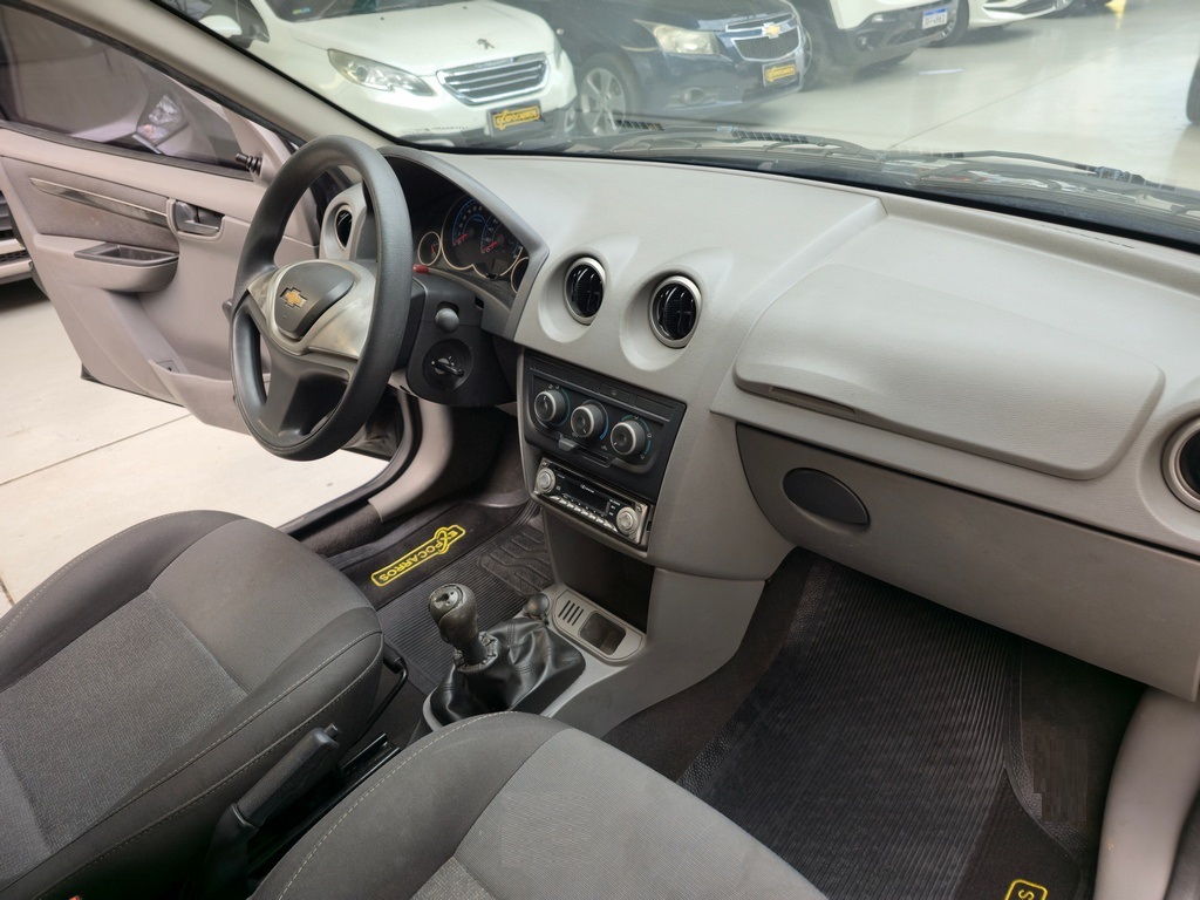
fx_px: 797
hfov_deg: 73.9
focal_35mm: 23
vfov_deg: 58.9
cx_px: 600
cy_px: 450
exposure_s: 1/60
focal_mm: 6.3
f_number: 1.7
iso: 16
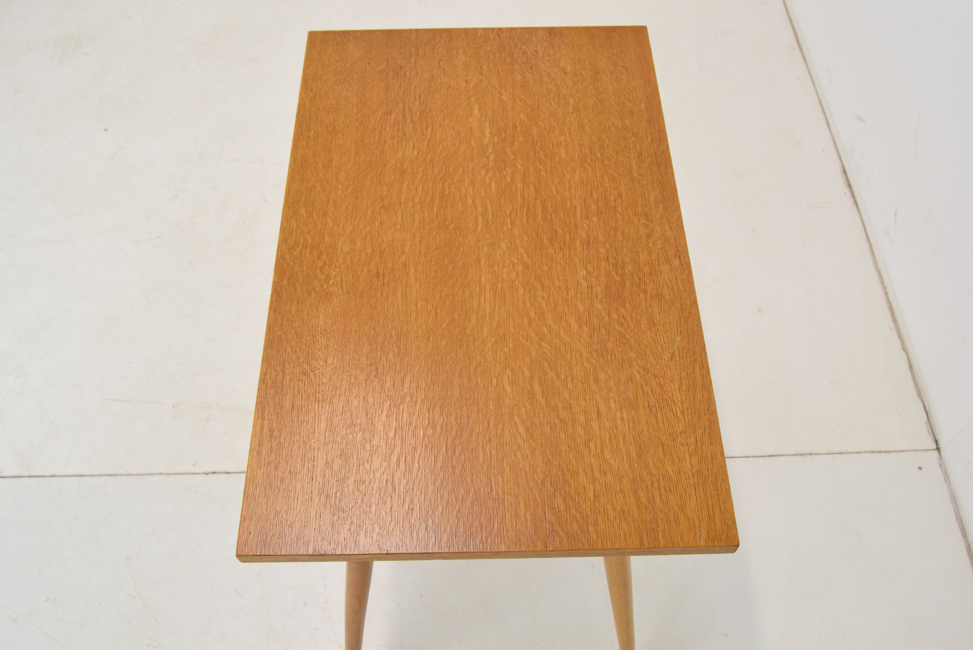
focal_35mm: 33
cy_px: 325
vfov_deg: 40.0
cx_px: 486
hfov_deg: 57.2
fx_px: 893
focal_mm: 22
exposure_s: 1/200
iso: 1600
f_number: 7.1
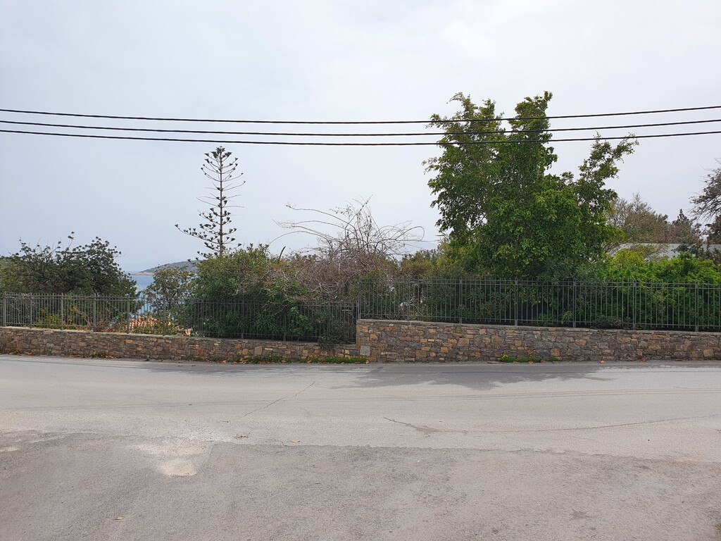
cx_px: 360
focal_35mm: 26
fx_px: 542
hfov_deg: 67.3
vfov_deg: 53.1
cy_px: 270
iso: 50
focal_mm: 4.32
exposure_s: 1/2624
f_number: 2.4
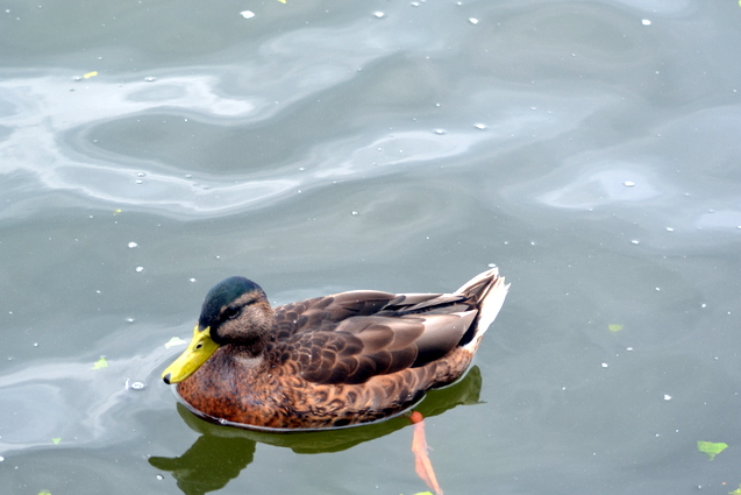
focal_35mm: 104
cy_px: 292
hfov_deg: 19.7
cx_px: 337
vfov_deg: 13.2
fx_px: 2133
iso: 200
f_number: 5
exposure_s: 1/200
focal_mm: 55
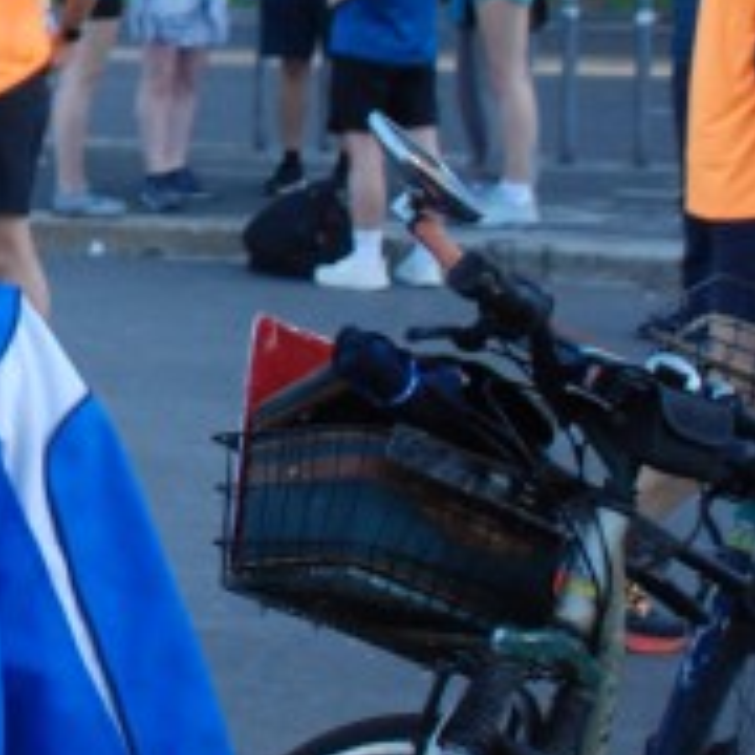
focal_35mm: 111
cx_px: -495
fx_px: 2739
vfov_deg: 15.5
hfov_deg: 14.3
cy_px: 48
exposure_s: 1/640
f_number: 4
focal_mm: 26
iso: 1000
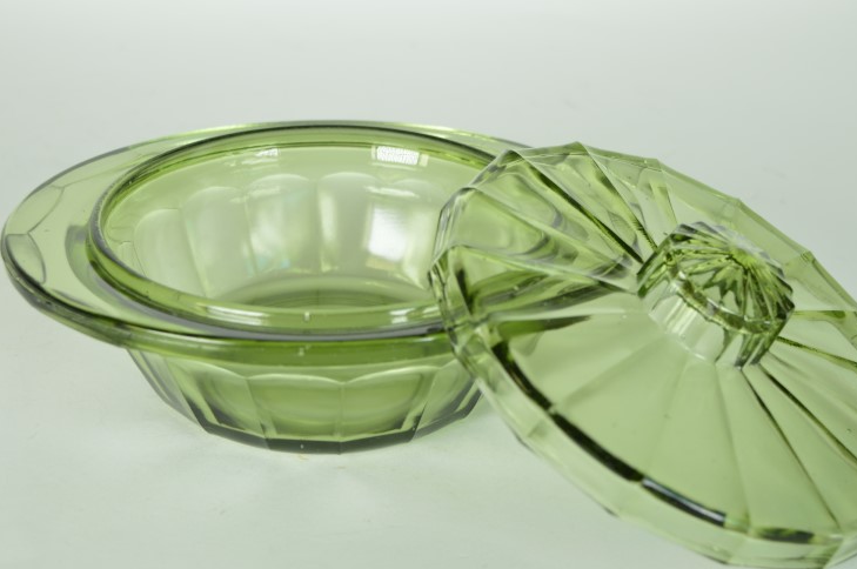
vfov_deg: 21.5
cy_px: 290
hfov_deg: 31.9
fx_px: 1498
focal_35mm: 63
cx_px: 471
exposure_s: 1/125
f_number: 6.3
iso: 100
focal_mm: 34
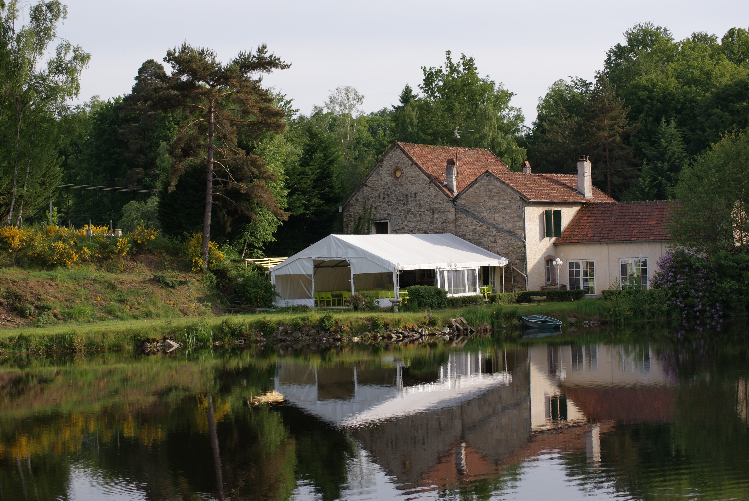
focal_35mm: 82
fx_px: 1719
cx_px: 374
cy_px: 250
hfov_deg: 24.6
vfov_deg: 16.6
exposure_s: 1/320
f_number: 5.6
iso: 100
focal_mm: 55
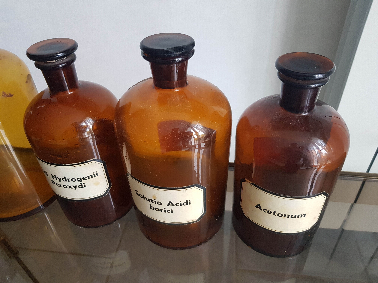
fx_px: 284
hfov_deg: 67.3
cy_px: 142
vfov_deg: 53.1
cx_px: 189
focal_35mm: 26
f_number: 1.7
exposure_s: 1/33
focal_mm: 4.3
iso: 160
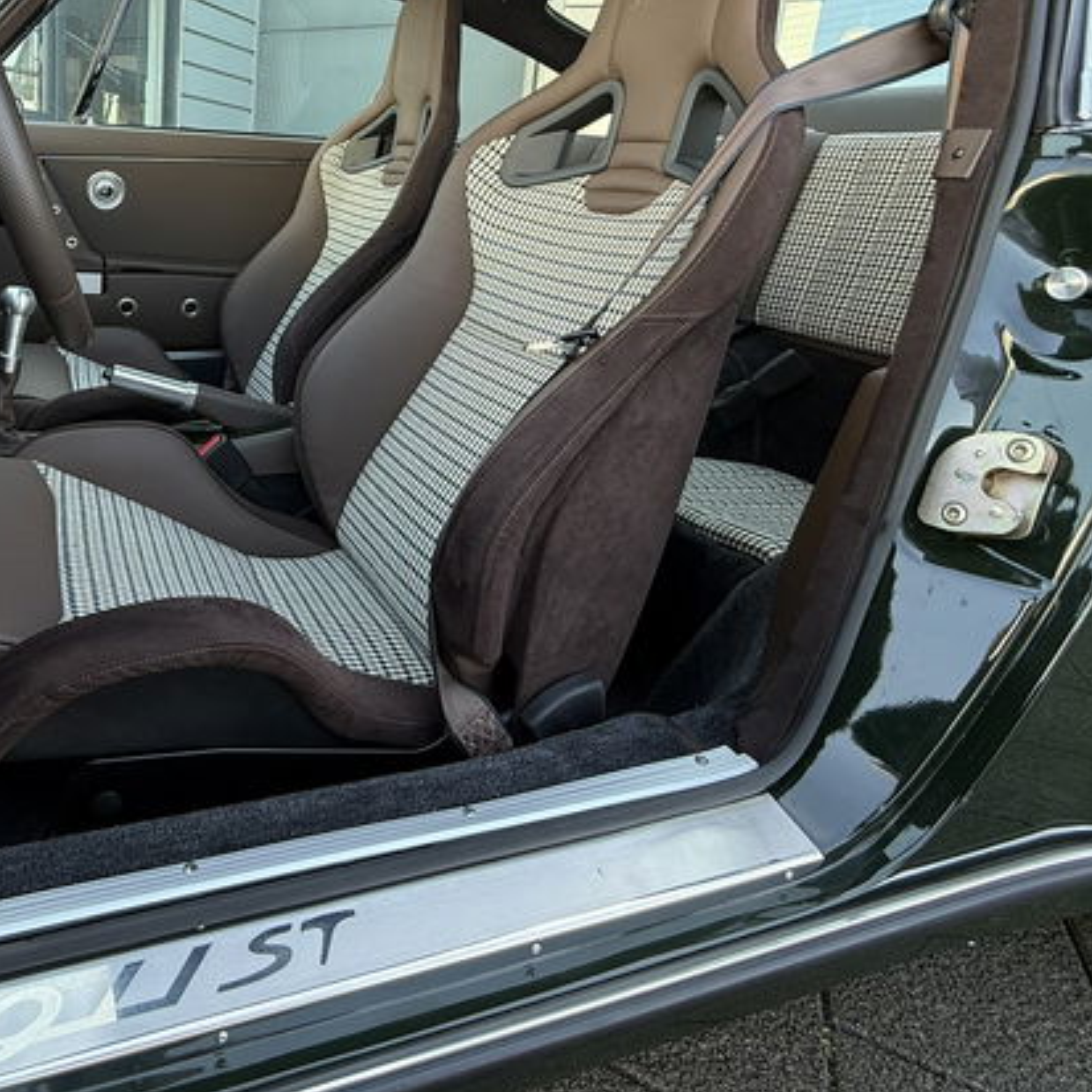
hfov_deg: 63.2
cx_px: 270
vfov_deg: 65.3
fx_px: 821
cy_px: 357
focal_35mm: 23
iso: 50
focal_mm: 2.22
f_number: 2.2
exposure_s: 1/99
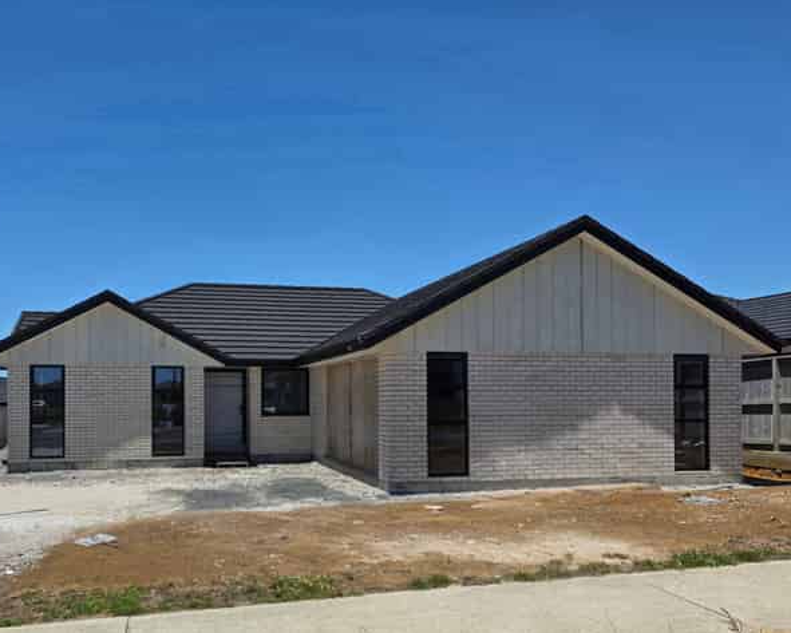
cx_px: 355
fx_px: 585
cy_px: 306
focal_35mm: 25
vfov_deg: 56.8
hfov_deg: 67.9
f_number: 1.7
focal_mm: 6.3
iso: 80
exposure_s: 1/10000
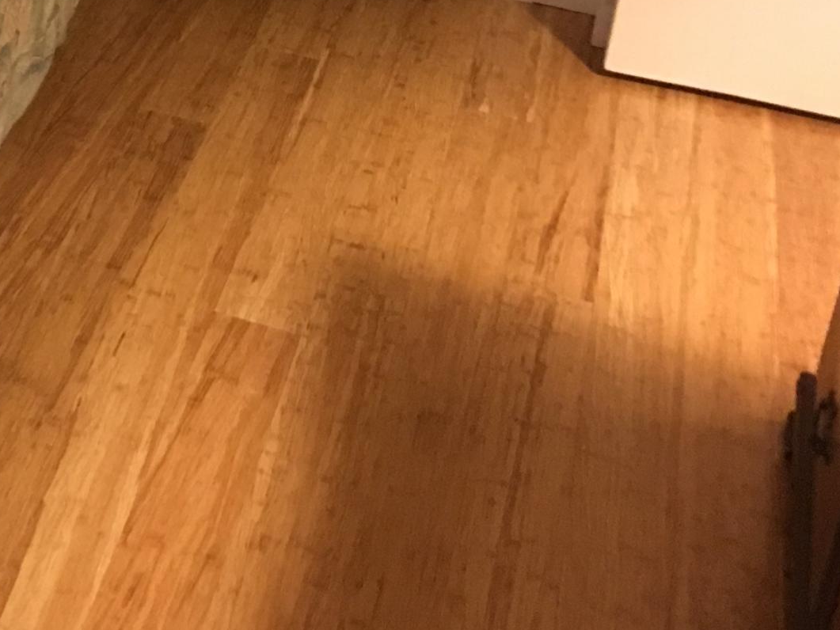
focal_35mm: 82
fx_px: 1990
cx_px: -242
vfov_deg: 17.2
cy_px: -108
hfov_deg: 21.6
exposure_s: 1/4
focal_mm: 4.15
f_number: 2.2
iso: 125
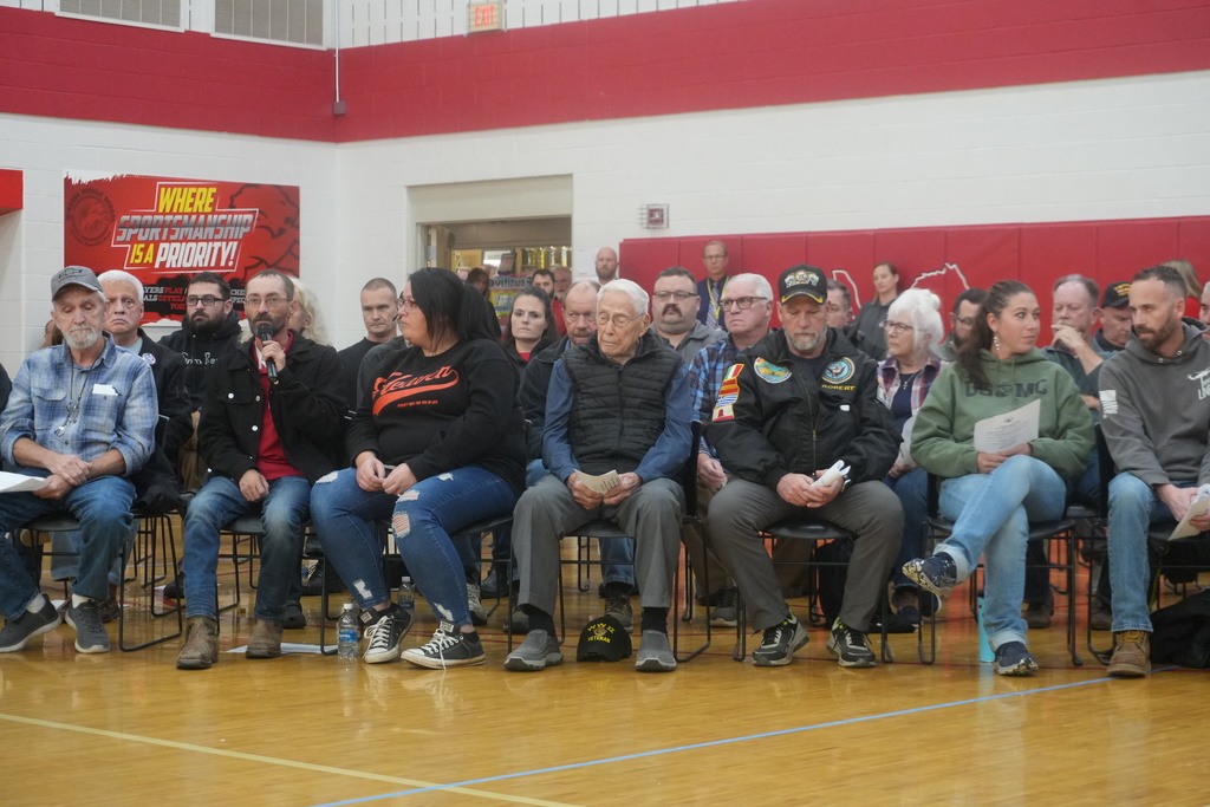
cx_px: 605
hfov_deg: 27.0
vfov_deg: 18.2
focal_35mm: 75
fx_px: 2521
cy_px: 404
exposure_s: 1/160
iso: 3200
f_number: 5.6
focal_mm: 50
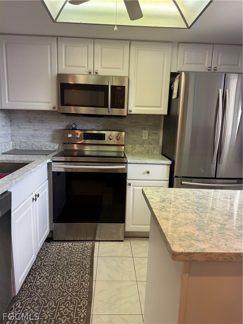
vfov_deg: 71.6
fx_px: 225
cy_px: 162
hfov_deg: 56.8
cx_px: 122
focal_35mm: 24
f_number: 1.78
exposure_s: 1/120
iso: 125
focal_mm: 6.76
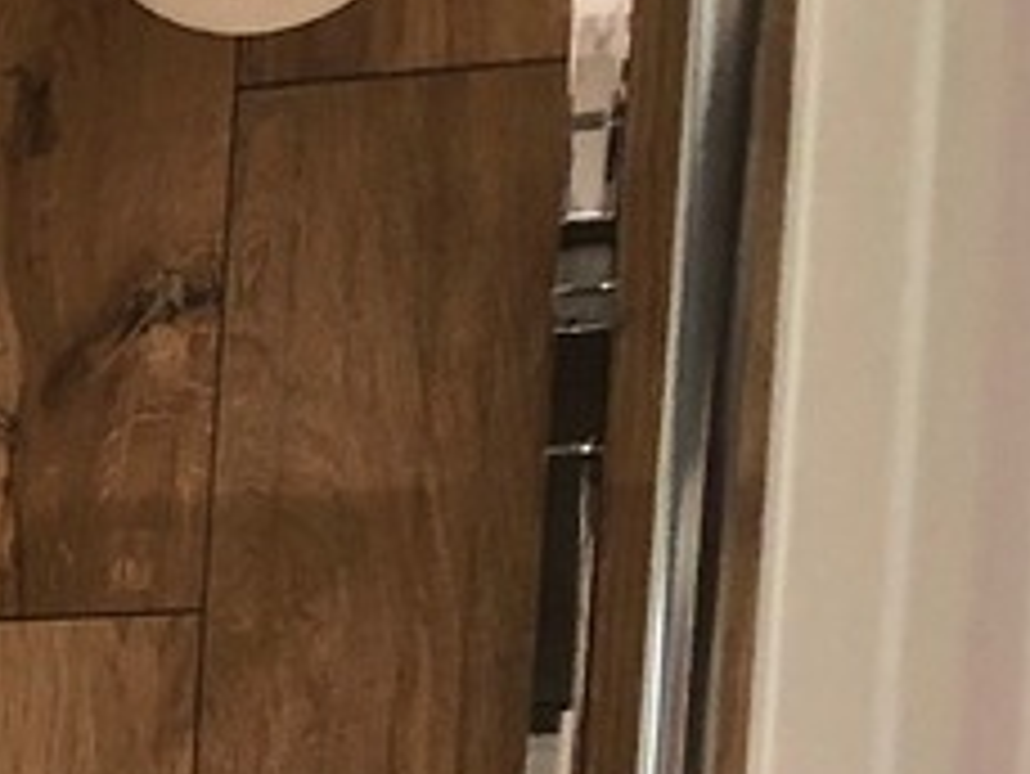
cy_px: 1791
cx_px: -1781
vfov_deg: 8.6
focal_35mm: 158
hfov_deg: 10.1
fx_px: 4704
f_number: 1.8
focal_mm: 3.99
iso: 40
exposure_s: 1/25
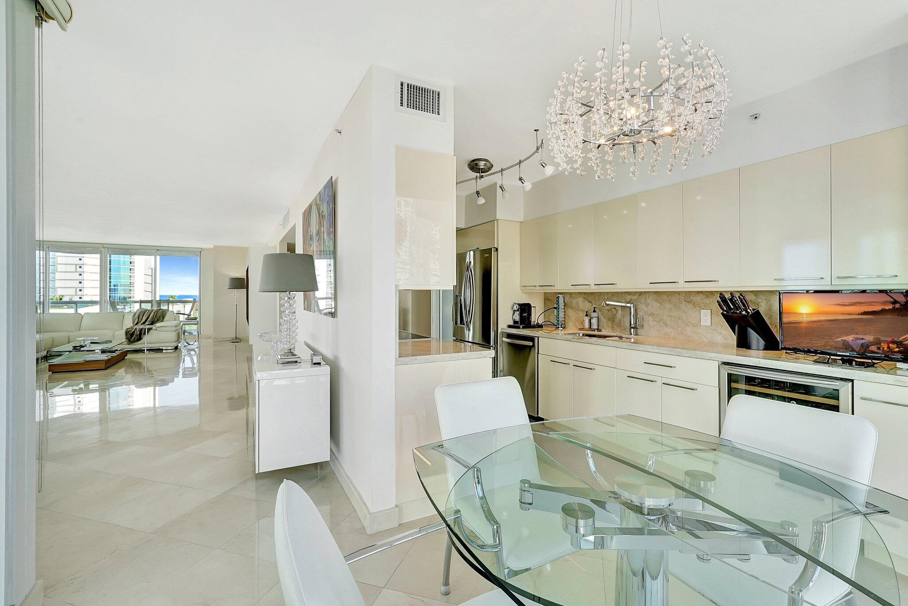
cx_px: 454
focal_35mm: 16
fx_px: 416
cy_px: 303
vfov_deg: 72.1
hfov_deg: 95.0
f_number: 13
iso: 640
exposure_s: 1/40
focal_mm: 16.5
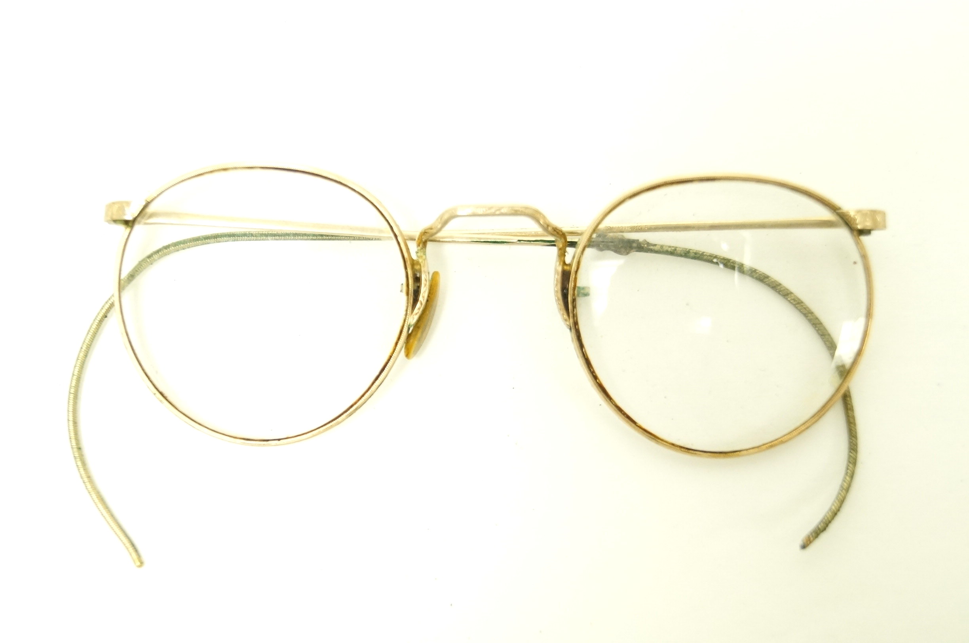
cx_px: 484
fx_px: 1411
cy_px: 322
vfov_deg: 25.7
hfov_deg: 37.9
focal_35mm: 52
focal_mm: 35
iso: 1600
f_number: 5
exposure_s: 1/60
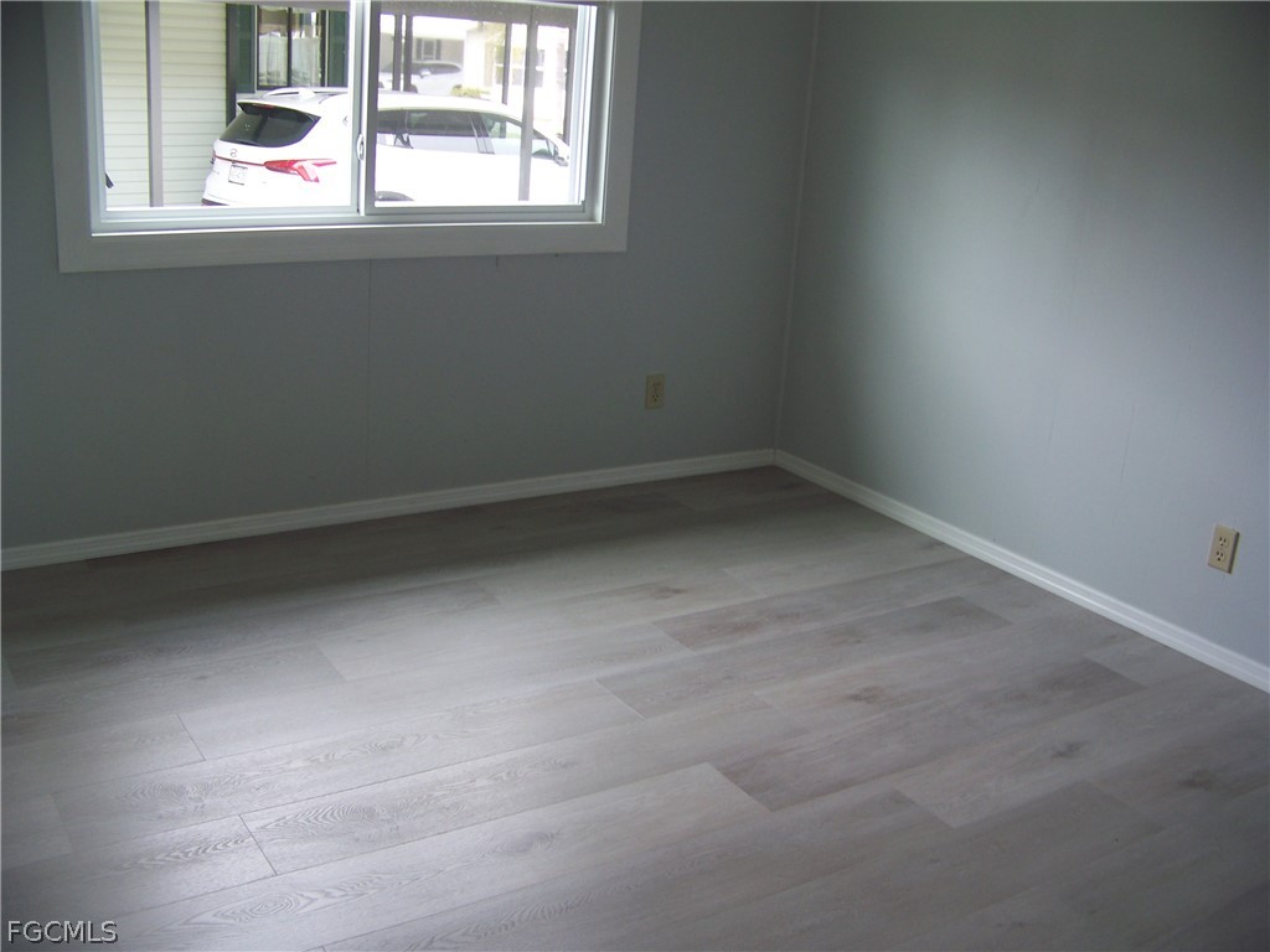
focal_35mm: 36
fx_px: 1321
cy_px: 476
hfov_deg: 51.4
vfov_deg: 39.7
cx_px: 635
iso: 64
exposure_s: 1/40
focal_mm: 5.85
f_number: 2.8
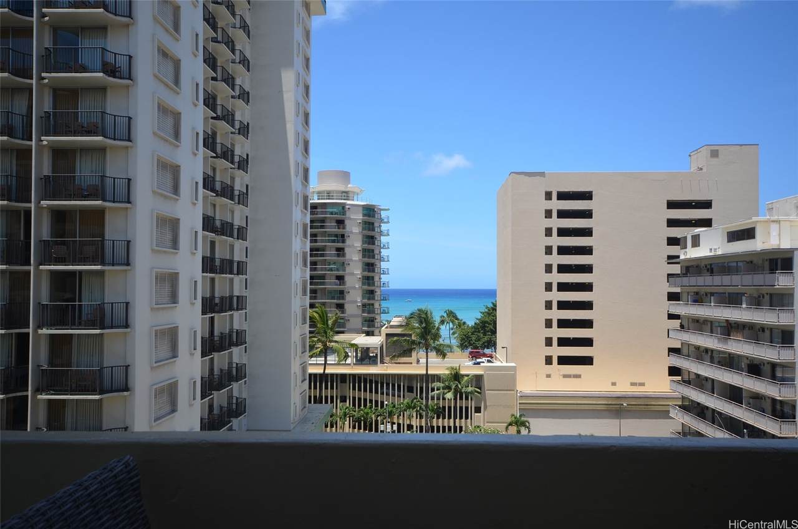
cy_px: 264
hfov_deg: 62.0
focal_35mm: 30
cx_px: 399
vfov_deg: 43.4
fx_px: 664
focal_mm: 20
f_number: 8
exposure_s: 1/250
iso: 110
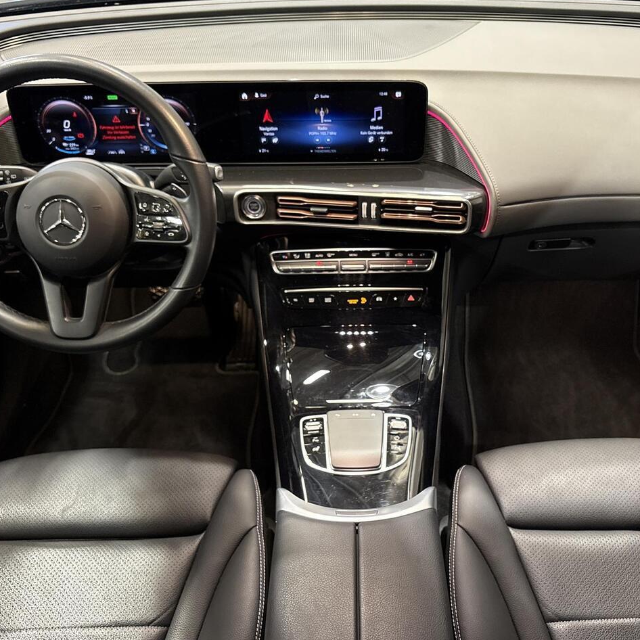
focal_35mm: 35
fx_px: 732
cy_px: 325
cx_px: 352
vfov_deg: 47.2
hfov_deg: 47.2
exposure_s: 1/40
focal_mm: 5.96
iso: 640
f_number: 1.6
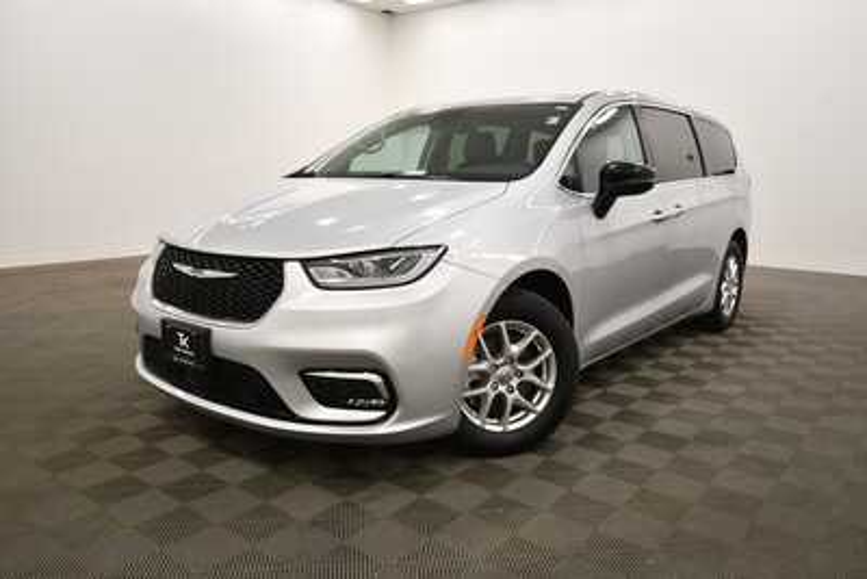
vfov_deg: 48.0
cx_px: 434
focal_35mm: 27
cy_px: 290
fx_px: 650
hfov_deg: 67.4
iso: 800
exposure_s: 1/200
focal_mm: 18
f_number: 5.6
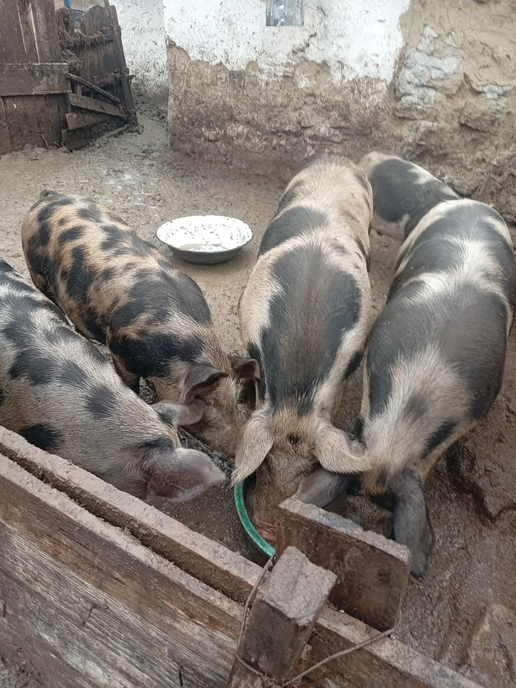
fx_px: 556
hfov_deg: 49.8
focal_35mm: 28
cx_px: 267
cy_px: 334
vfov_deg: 63.4
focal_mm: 3.98
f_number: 1.8
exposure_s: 1/50
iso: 75
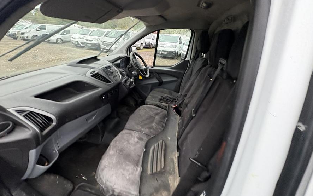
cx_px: 158
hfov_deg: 101.5
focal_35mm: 15
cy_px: 87
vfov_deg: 74.6
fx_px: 128
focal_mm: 2.22
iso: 250
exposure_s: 1/92
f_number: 2.2
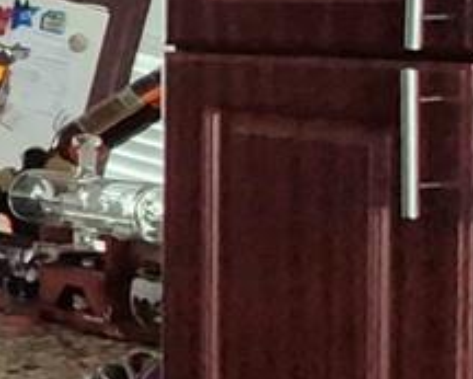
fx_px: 1316
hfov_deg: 10.5
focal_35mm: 94
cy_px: 88
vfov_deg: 16.3
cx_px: -1055
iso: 800
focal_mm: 1.74
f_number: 2.2
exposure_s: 1/60
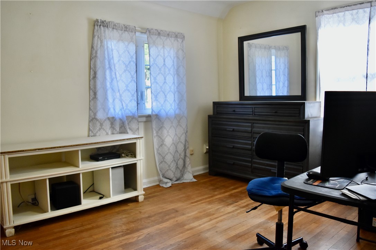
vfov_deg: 47.9
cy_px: 125
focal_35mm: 27
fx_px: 282
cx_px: 188
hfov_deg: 67.4
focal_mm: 18
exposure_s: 1/60
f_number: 4
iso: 800
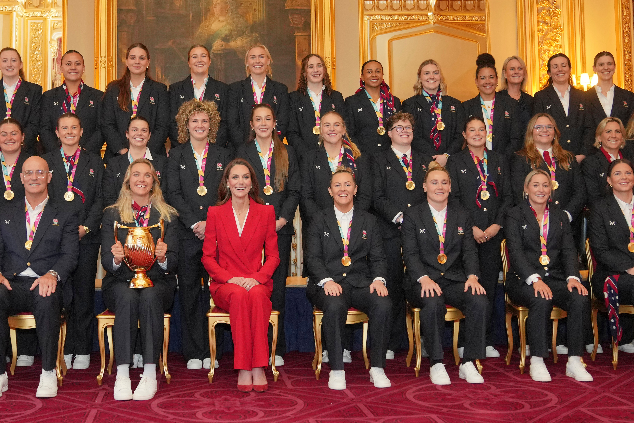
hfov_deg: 43.2
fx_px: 792
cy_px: 189
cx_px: 231
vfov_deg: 29.8
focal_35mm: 45
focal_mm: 24
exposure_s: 1/100
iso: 1600
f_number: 2.8
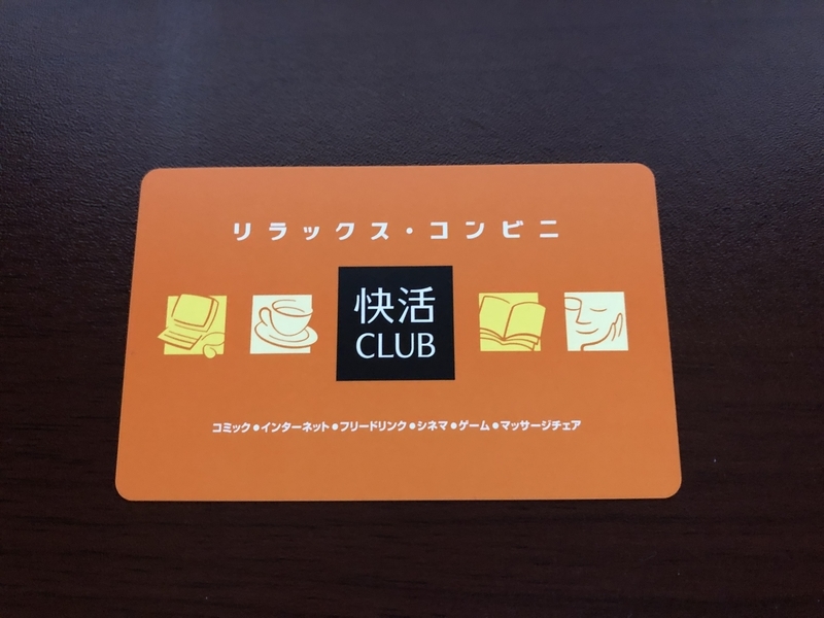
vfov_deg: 49.7
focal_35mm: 28
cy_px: 309
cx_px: 412
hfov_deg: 63.4
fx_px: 667
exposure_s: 1/4
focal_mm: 3.99
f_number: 1.8
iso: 125
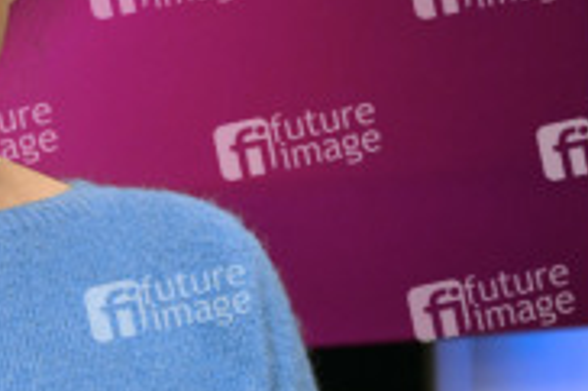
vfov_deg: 11.4
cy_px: 61
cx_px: -111
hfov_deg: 16.5
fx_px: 1942
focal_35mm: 119
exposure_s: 1/250
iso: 2500
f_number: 6.3
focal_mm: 48
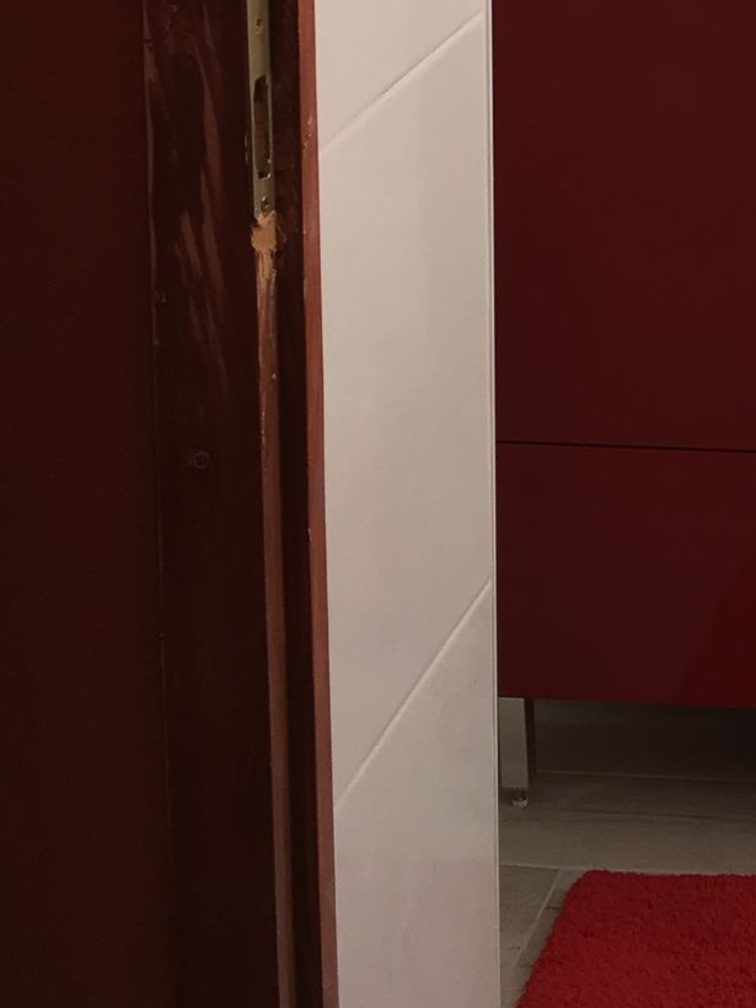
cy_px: -322
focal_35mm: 99
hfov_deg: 13.6
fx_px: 2883
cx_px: 1280
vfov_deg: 18.4
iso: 25
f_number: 2.2
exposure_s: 1/116
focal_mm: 4.15
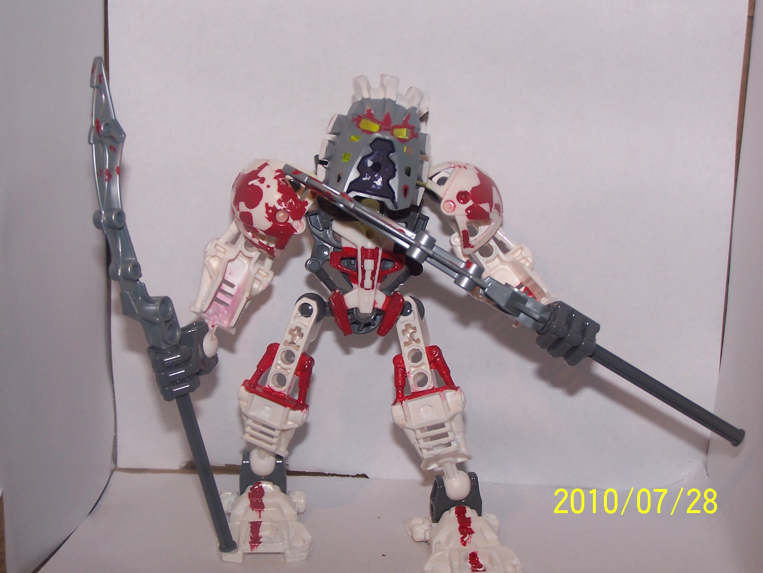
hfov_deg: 29.0
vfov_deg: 21.9
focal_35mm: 67
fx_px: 1477
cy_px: 286
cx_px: 382
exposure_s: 1/60
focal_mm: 11.1
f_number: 3.2
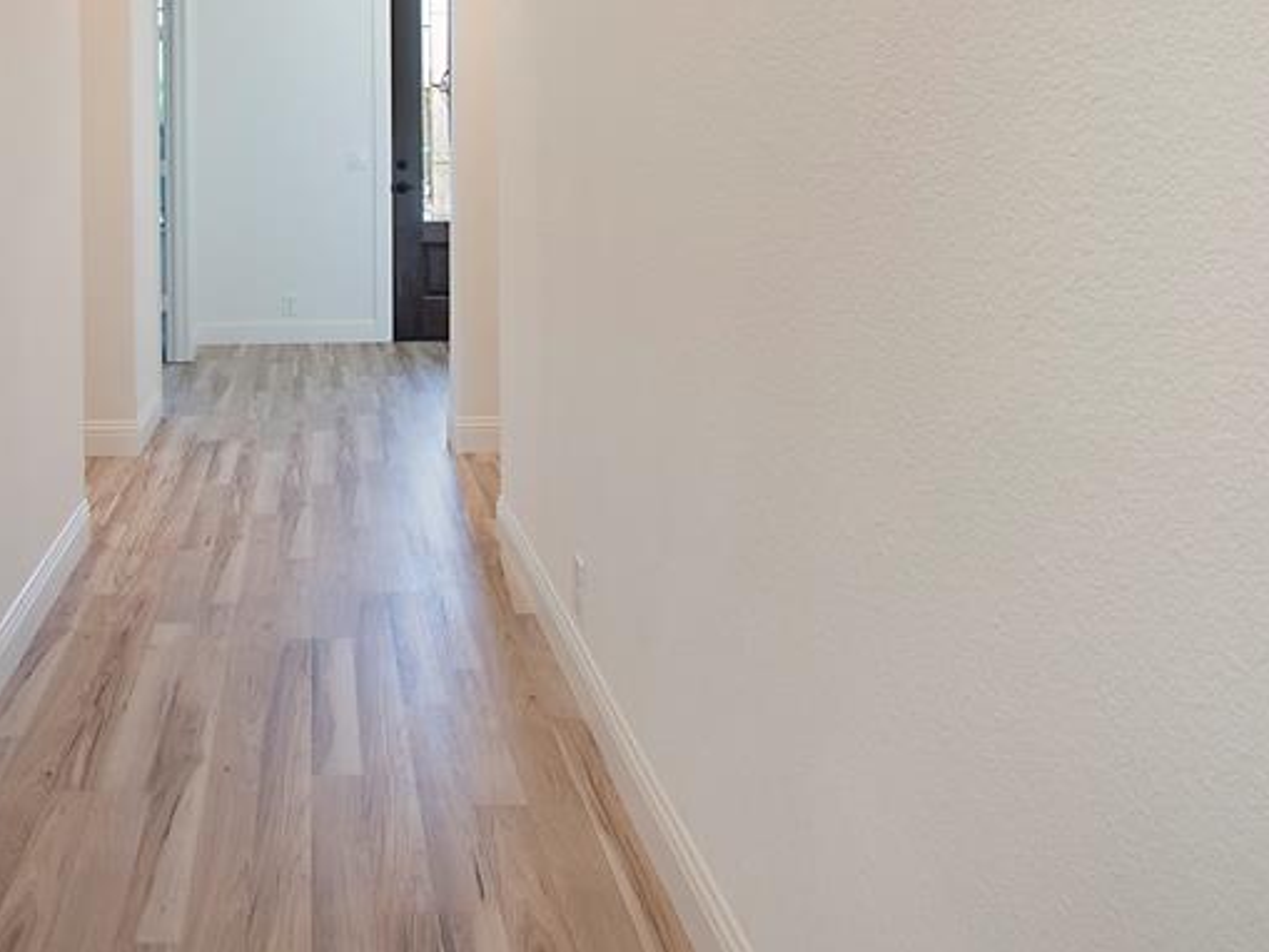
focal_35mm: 29
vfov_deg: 44.7
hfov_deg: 58.0
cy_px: 130
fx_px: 1063
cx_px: 297
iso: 100
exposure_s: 1/50
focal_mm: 10
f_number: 5.6
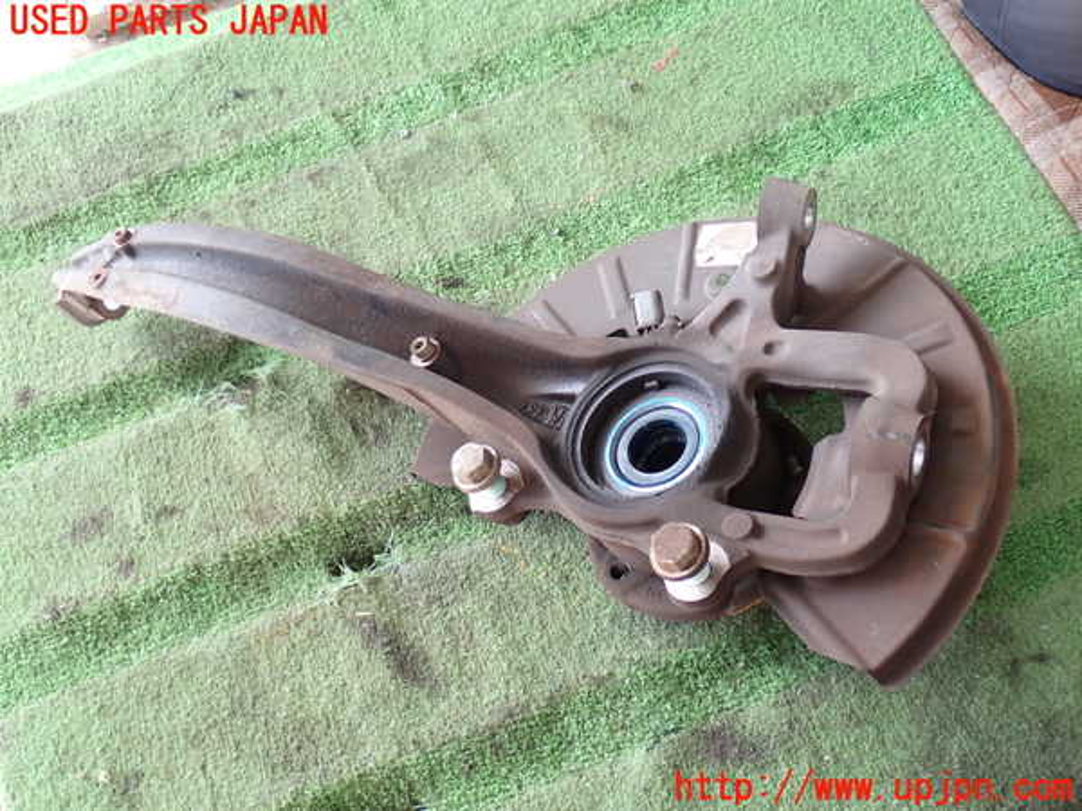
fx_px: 1125
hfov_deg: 51.4
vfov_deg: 39.7
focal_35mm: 36
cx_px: 541
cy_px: 406
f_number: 2.5
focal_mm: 6.37
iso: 200
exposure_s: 1/50
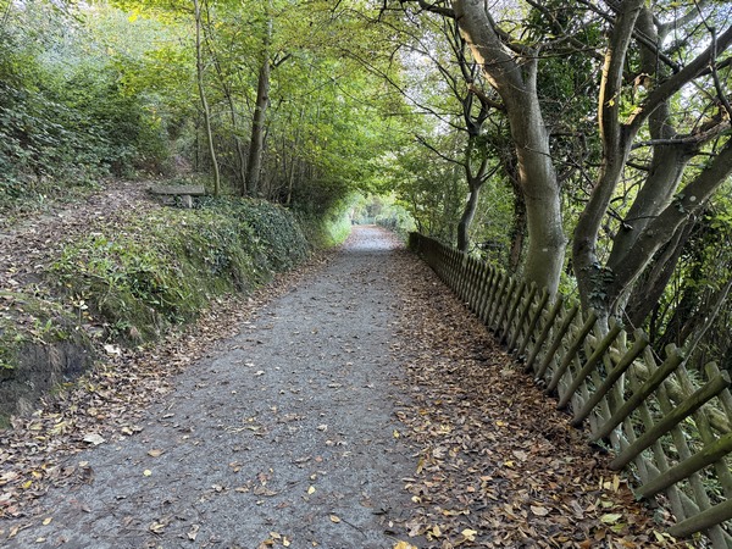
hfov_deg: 71.6
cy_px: 274
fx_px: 508
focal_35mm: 24
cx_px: 366
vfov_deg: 56.8
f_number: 1.78
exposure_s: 1/60
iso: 250
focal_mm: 6.76
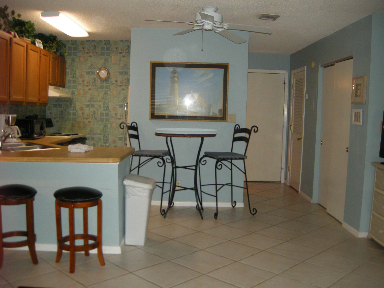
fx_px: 388
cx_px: 192
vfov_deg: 40.7
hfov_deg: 52.6
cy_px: 144
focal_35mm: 35
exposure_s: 1/30
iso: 85
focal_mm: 7.5
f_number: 2.7
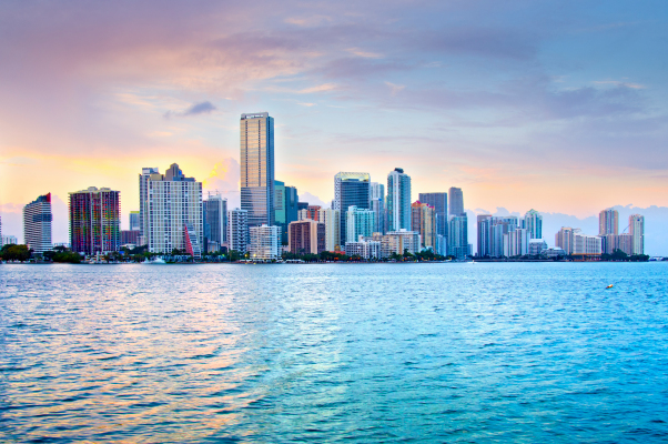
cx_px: 334
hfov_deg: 45.0
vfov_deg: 30.8
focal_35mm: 44
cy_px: 222
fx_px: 806
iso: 100
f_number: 11
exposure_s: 1/6
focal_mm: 29
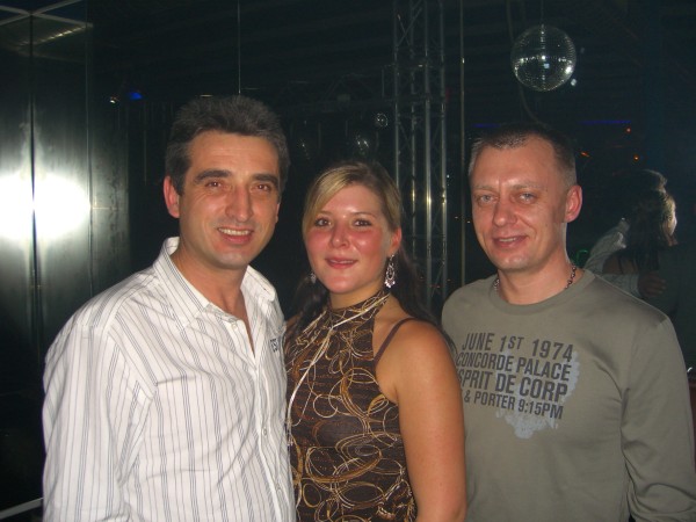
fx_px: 764
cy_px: 261
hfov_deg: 49.0
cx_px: 348
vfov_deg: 37.7
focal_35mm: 38
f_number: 2.8
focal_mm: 7.9
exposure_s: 1/60
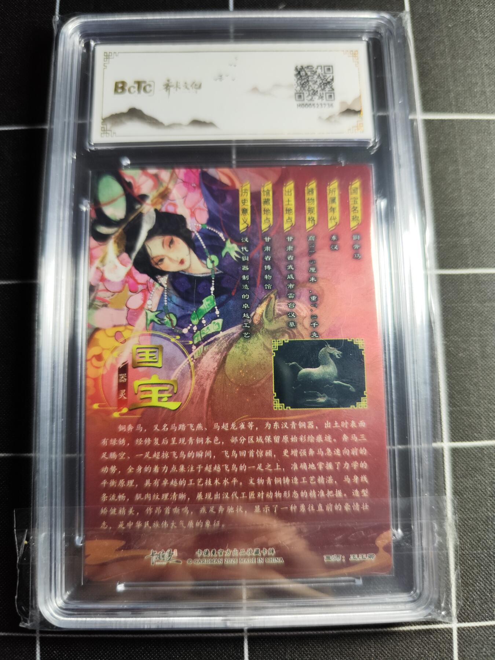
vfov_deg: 73.9
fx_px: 439
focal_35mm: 23
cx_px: 248
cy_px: 330
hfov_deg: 58.9
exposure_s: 1/100
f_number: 1.65
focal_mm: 6.14
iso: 320
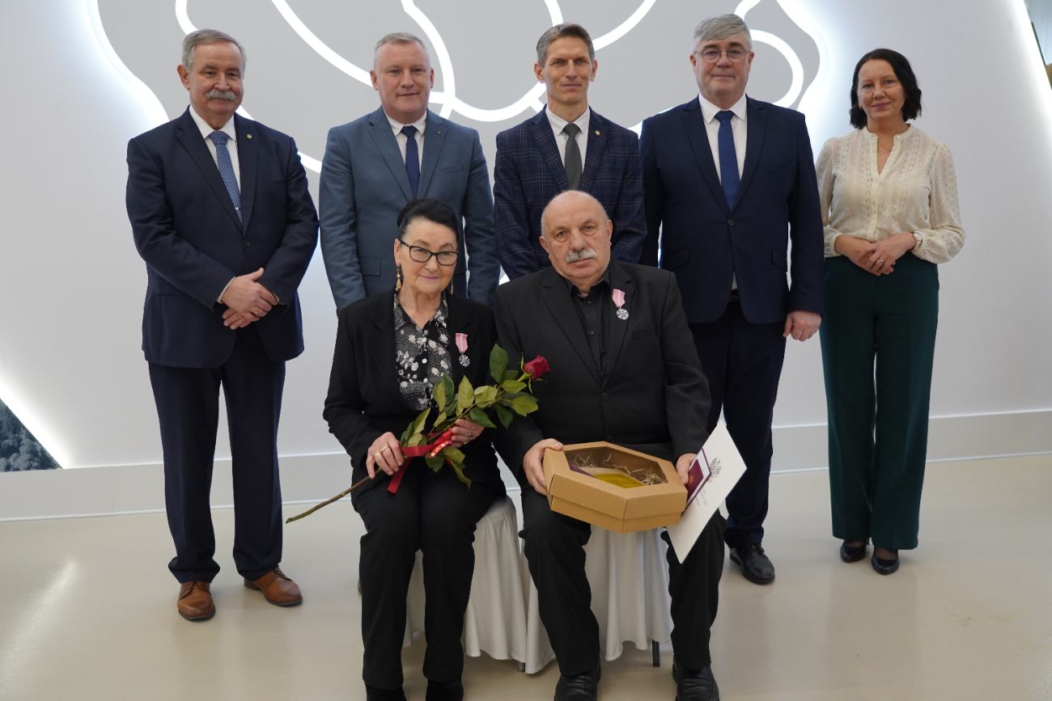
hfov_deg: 50.7
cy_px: 350
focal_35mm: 38
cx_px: 526
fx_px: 1110
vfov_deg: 35.1
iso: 1250
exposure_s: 1/125
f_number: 4
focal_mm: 38
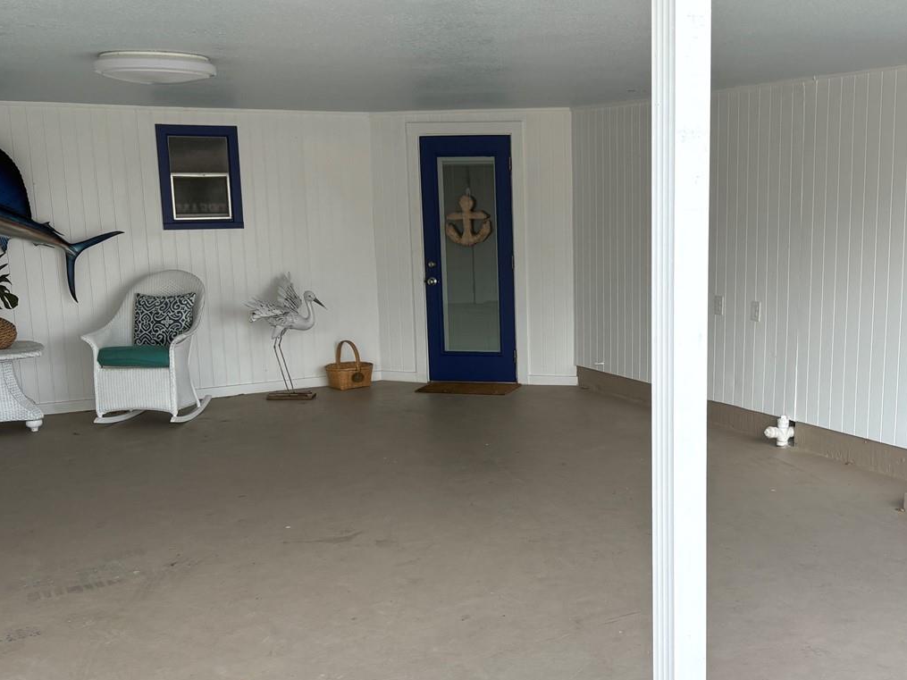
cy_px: 393
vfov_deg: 35.1
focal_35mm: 41
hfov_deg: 45.2
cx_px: 598
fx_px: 1074
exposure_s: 1/357
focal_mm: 5.96
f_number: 1.6
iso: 50
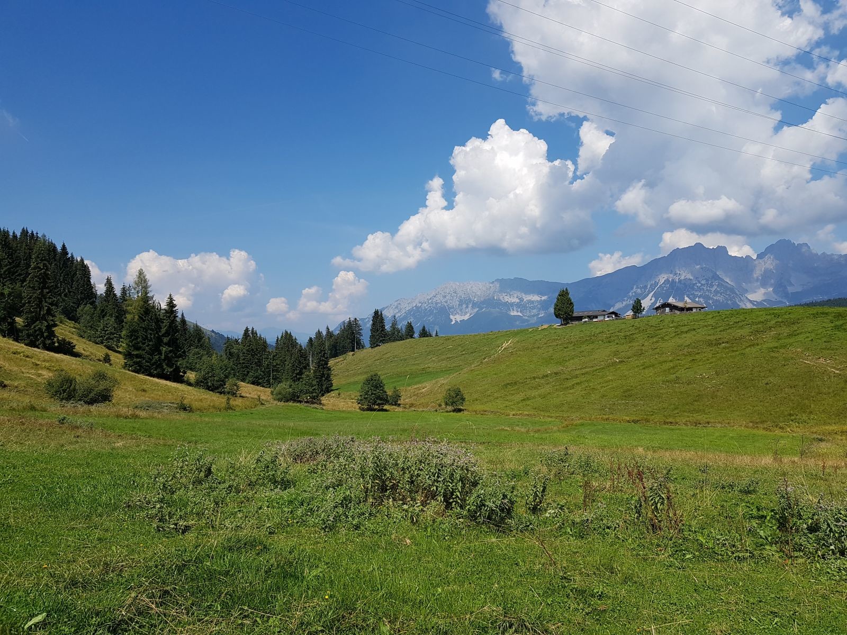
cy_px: 318
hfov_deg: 67.3
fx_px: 636
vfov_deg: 53.1
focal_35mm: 26
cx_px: 424
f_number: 1.7
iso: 50
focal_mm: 4.2
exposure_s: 1/3280
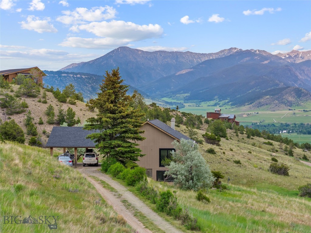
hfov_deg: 27.8
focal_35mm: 70
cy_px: 116
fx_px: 629
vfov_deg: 21.0
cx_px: 156
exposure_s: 1/500
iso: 180
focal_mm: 19.35
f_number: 2.8
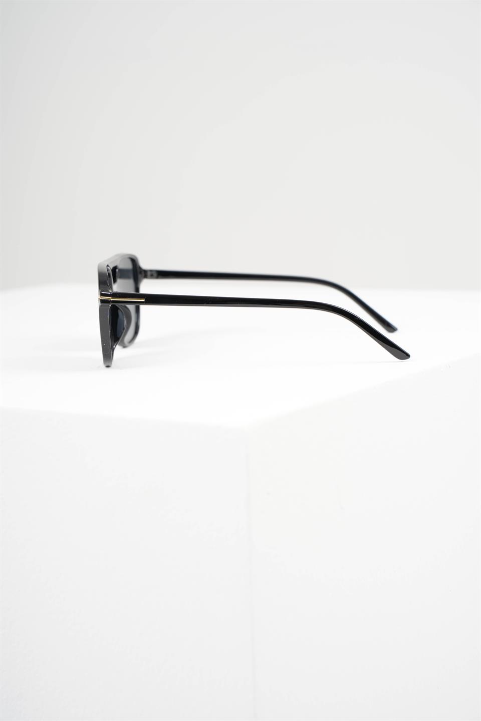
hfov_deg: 18.2
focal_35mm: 75
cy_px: 360
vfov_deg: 27.0
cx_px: 240
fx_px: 1503
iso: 100
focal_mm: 75
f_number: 8
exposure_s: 1/125
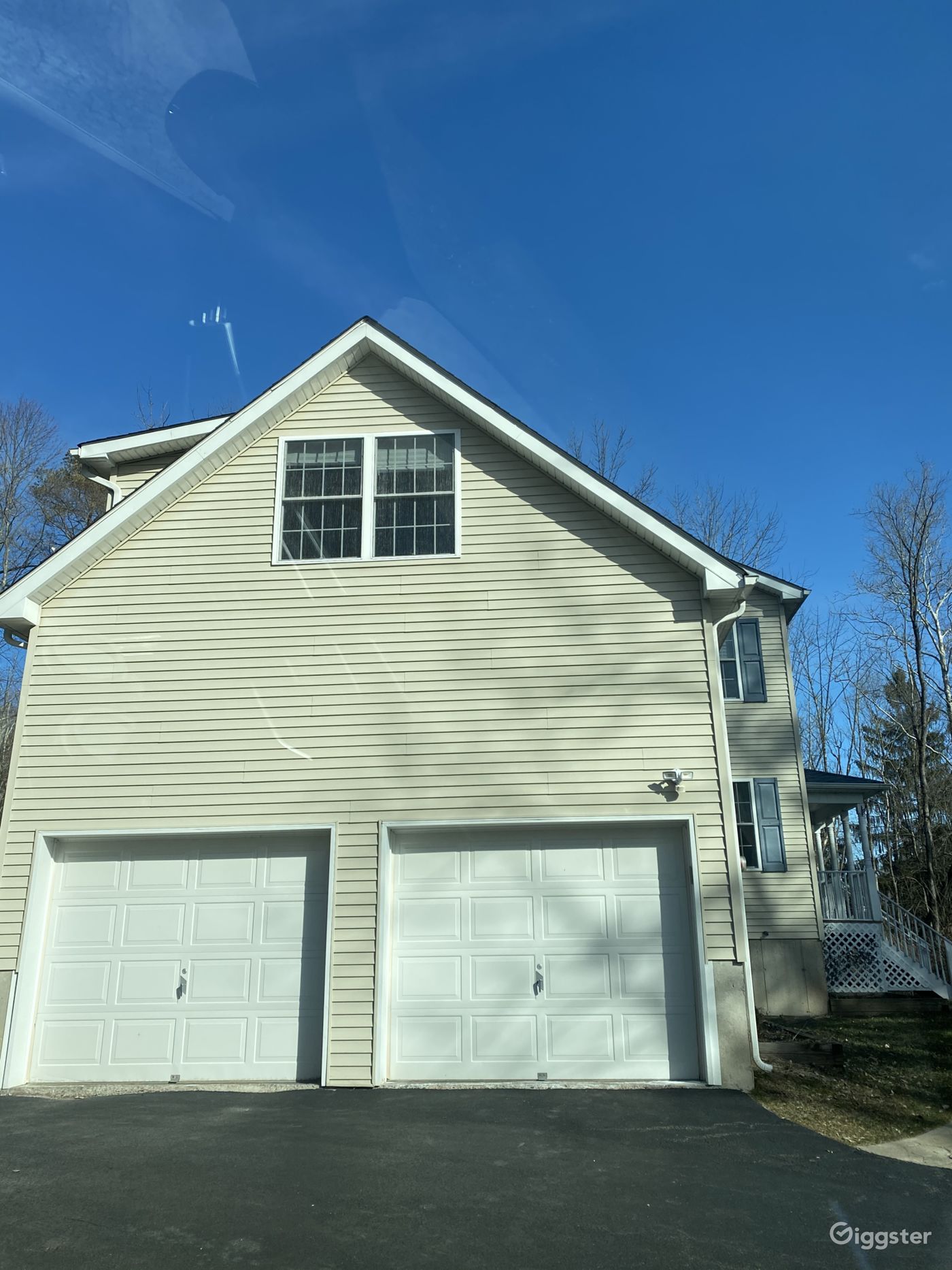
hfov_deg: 53.1
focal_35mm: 26
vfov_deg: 67.3
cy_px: 635
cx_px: 476
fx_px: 953
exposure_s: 1/3300
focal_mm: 4.25
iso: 32
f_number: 1.8
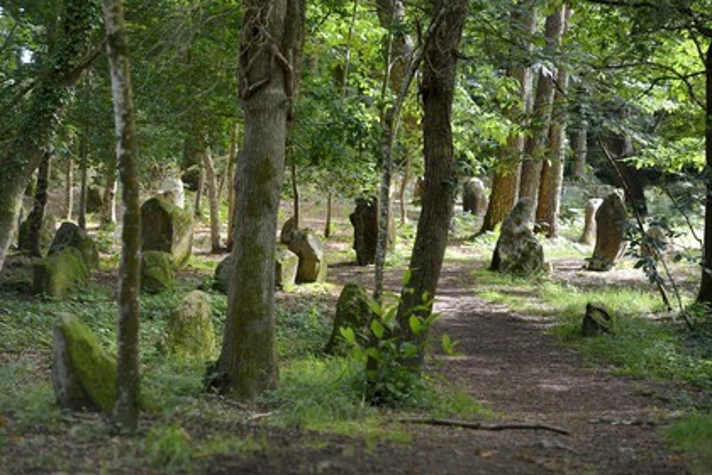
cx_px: 356
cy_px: 238
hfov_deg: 15.2
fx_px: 2670
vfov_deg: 10.2
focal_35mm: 135
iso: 400
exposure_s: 1/100
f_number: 4.5
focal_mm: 135
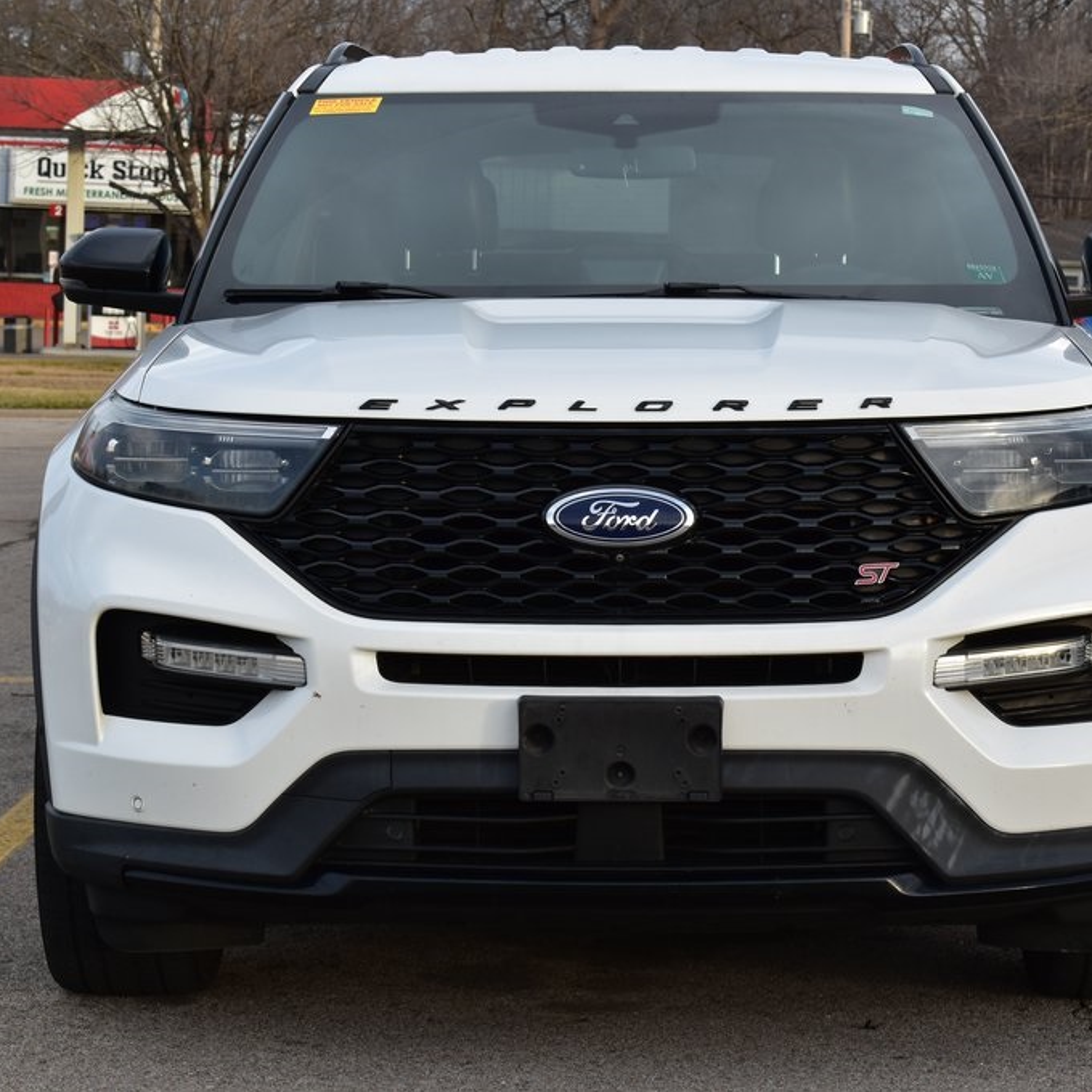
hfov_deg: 16.5
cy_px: 545
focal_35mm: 106
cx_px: 630
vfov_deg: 16.5
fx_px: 3770
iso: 400
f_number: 9
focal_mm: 55
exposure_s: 1/125
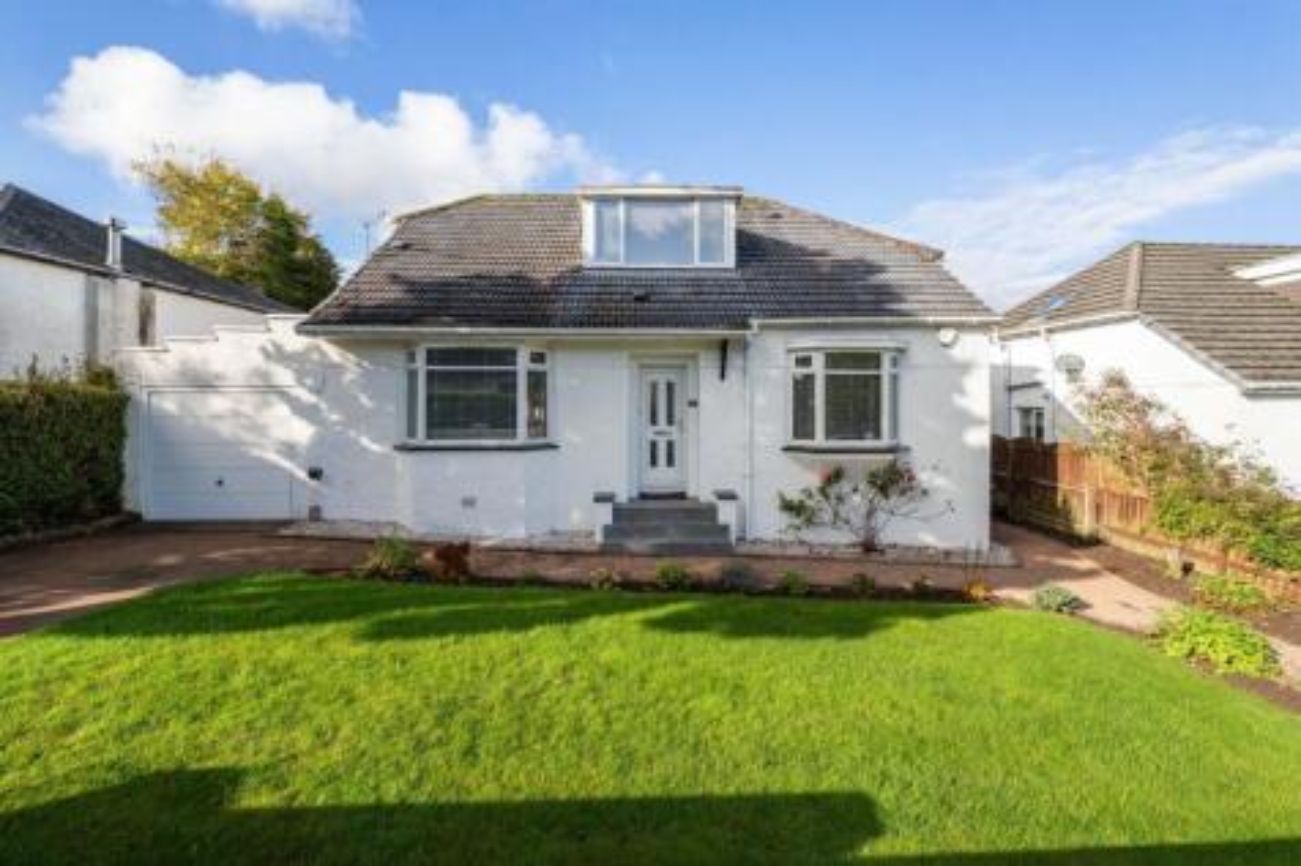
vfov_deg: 81.2
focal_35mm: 14
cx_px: 650
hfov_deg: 104.3
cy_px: 433
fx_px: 506
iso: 640
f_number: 8
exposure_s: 1/1250
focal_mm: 14
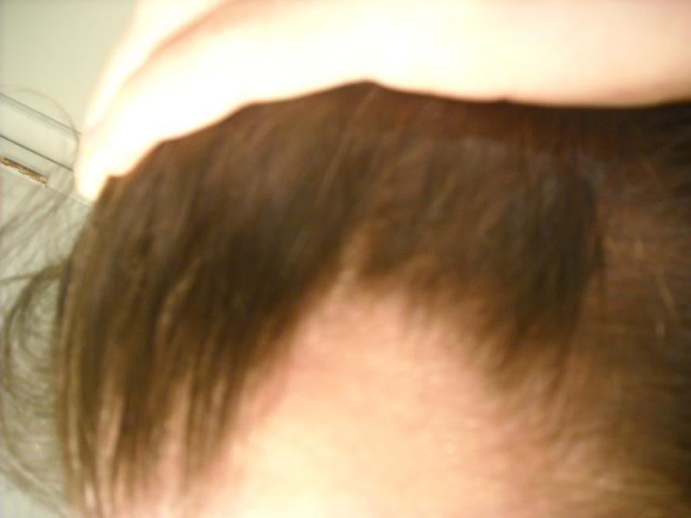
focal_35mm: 35
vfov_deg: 40.7
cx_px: 346
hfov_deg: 52.6
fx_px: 699
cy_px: 259
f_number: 2.8
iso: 400
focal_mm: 5.7
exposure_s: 1/13
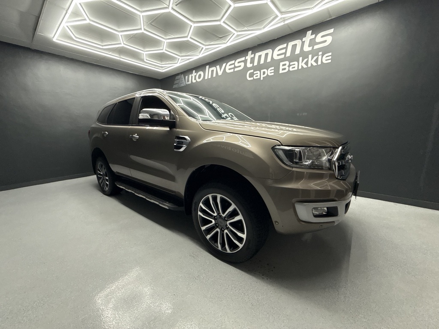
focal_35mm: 14
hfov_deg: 102.1
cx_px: 220
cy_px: 164
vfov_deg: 85.7
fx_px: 178
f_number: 2.2
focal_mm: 2.22
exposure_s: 1/99
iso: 160
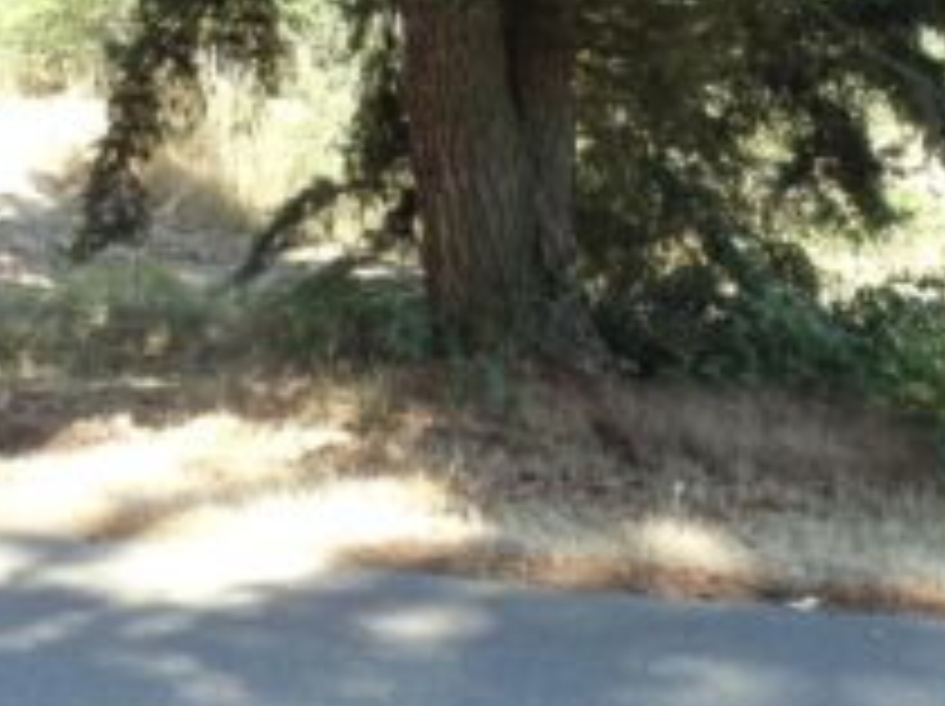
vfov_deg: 17.5
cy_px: 220
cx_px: 468
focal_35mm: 84
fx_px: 2291
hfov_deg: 23.3
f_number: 3.5
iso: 100
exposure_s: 1/125
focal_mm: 6
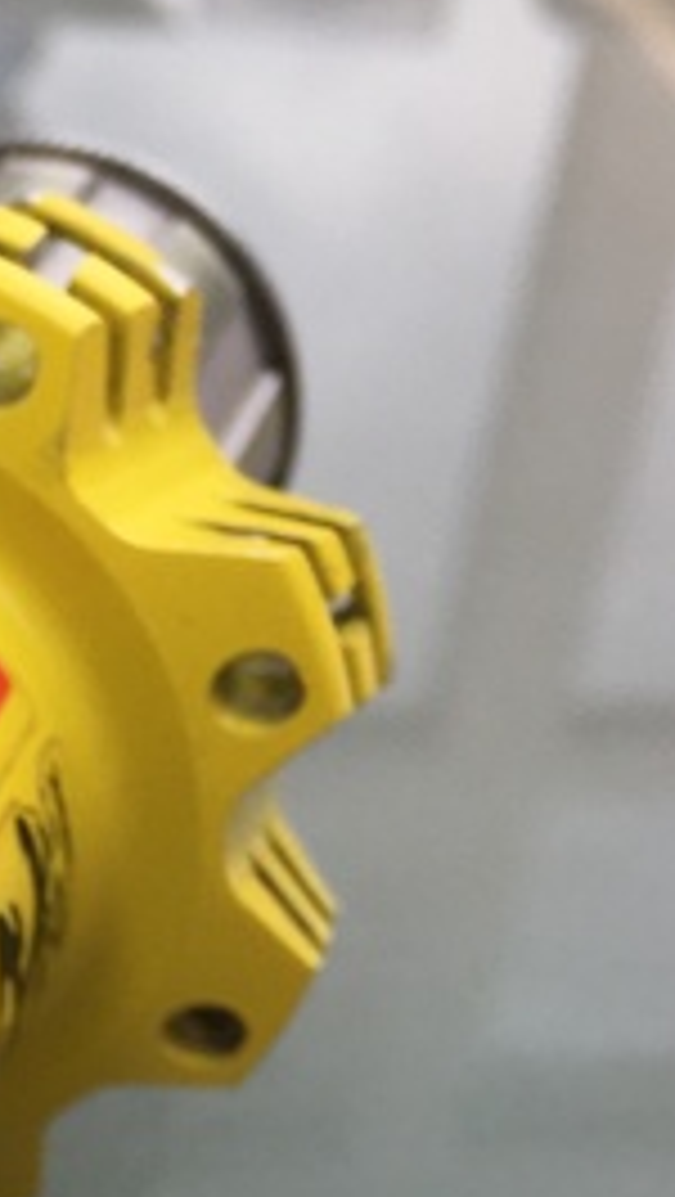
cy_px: 1080
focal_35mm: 95
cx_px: -567
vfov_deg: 21.9
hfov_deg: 11.7
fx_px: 3017
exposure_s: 1/432
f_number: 2.2
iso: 25
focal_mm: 4.15
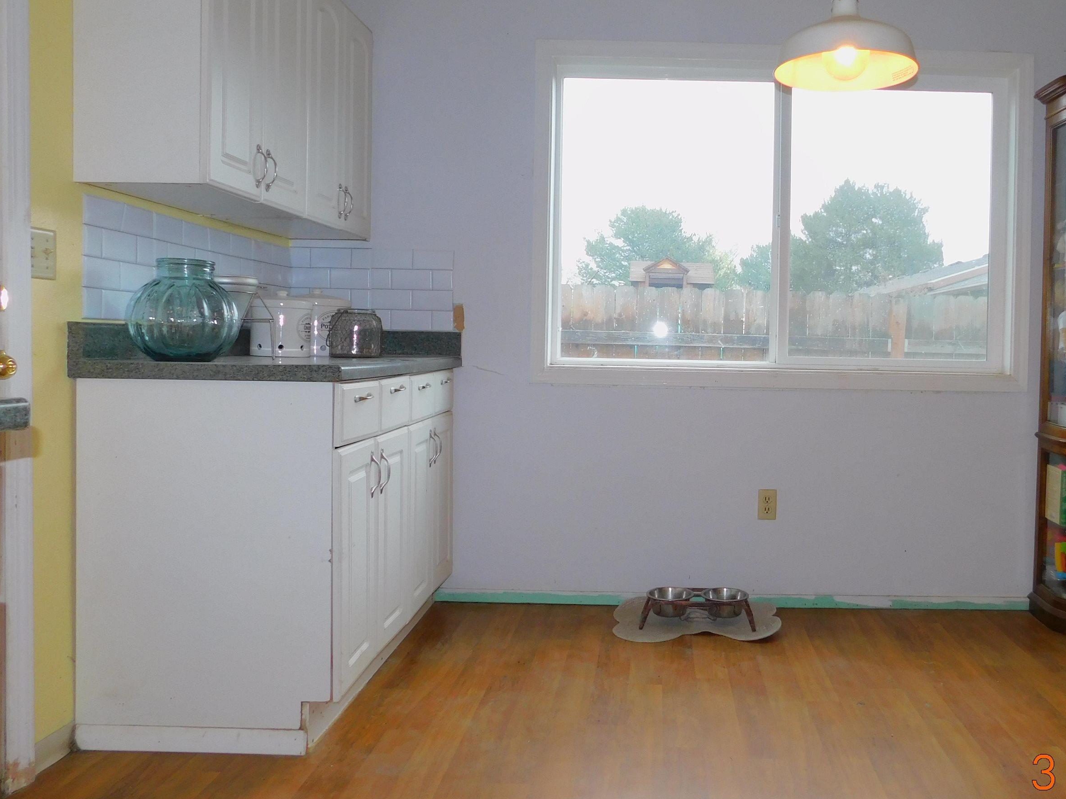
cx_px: 679
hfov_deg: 59.0
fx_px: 924
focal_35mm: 30
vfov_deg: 46.7
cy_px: 361
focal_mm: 4
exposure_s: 1/50
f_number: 3
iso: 125
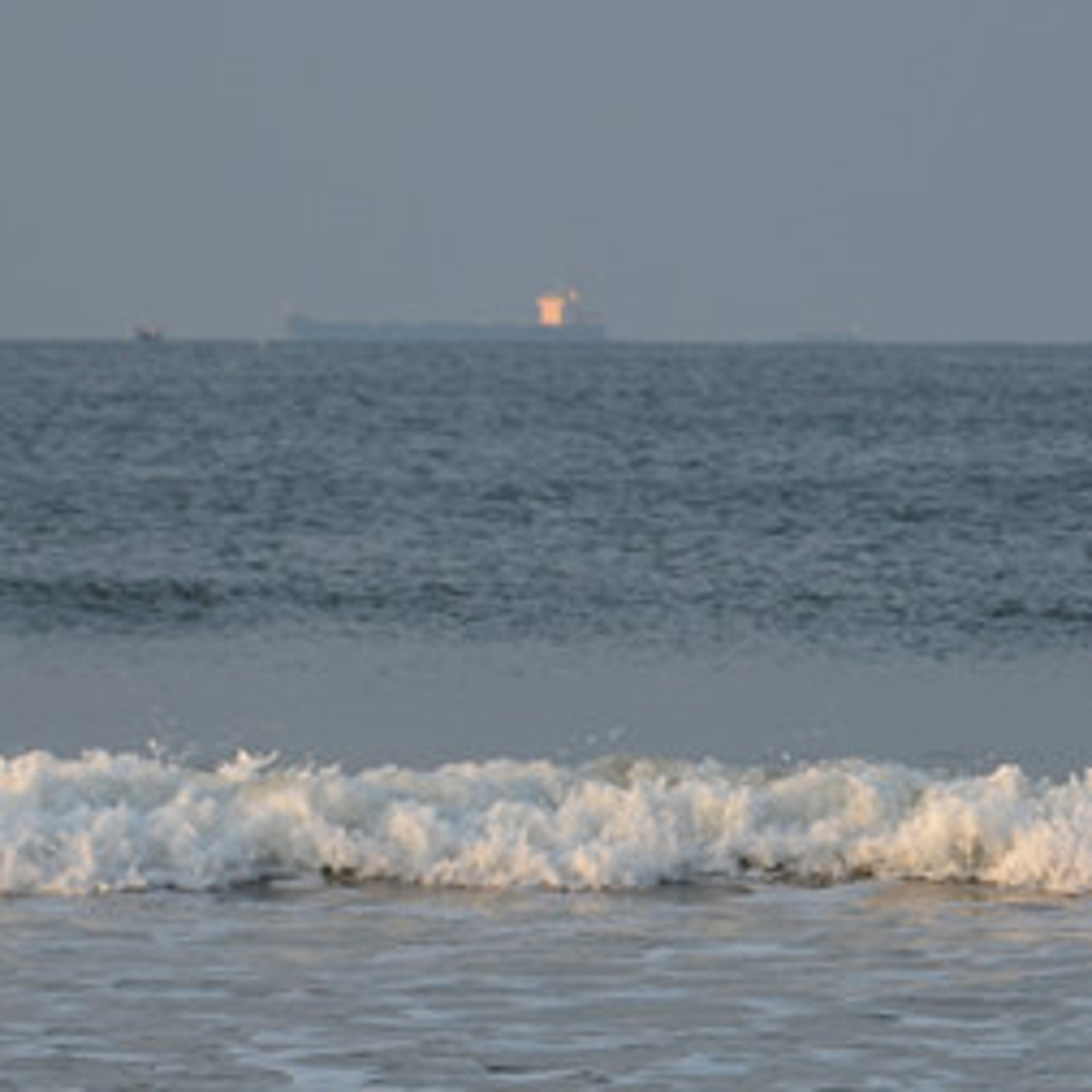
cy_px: 991
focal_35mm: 282
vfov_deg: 6.2
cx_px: 881
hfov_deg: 6.2
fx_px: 10065
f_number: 5.3
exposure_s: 1/160
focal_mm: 70
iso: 100
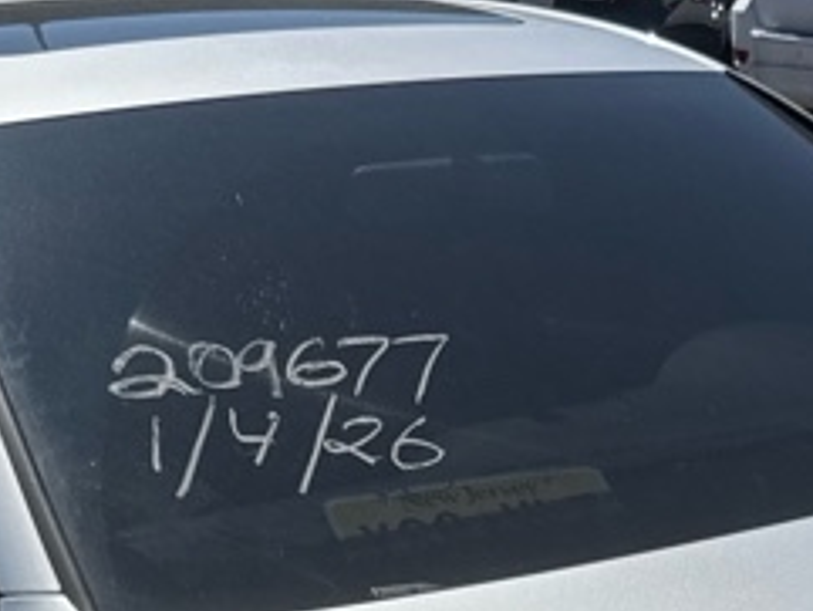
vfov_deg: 13.6
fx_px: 2397
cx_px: 779
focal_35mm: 102
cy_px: 935
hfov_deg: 18.8
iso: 80
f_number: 1.78
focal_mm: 6.76
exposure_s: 1/9009
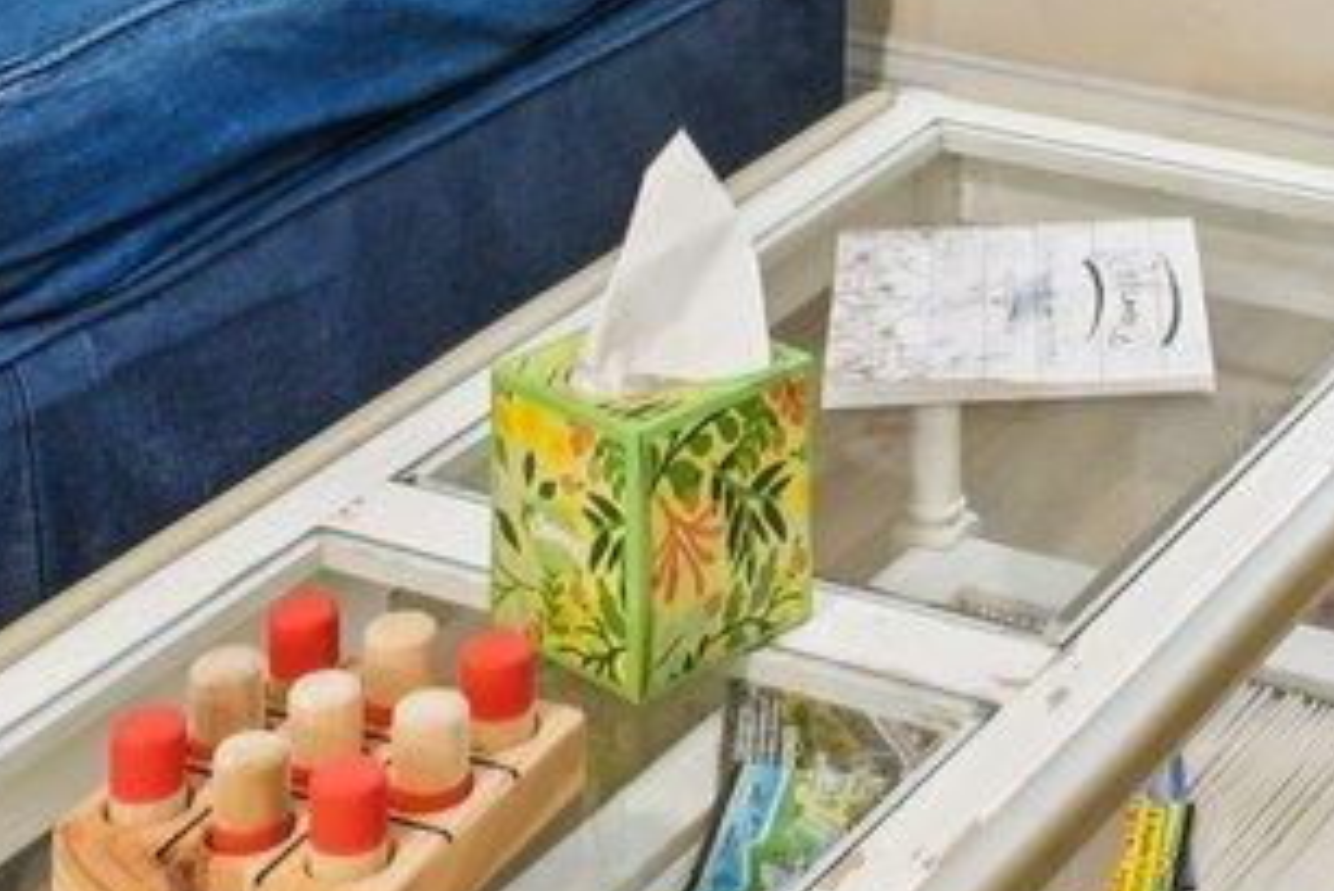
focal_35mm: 103
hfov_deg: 19.3
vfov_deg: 11.0
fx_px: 3831
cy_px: -1302
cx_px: 1291
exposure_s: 1/3.33
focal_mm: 15.5
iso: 400
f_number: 8
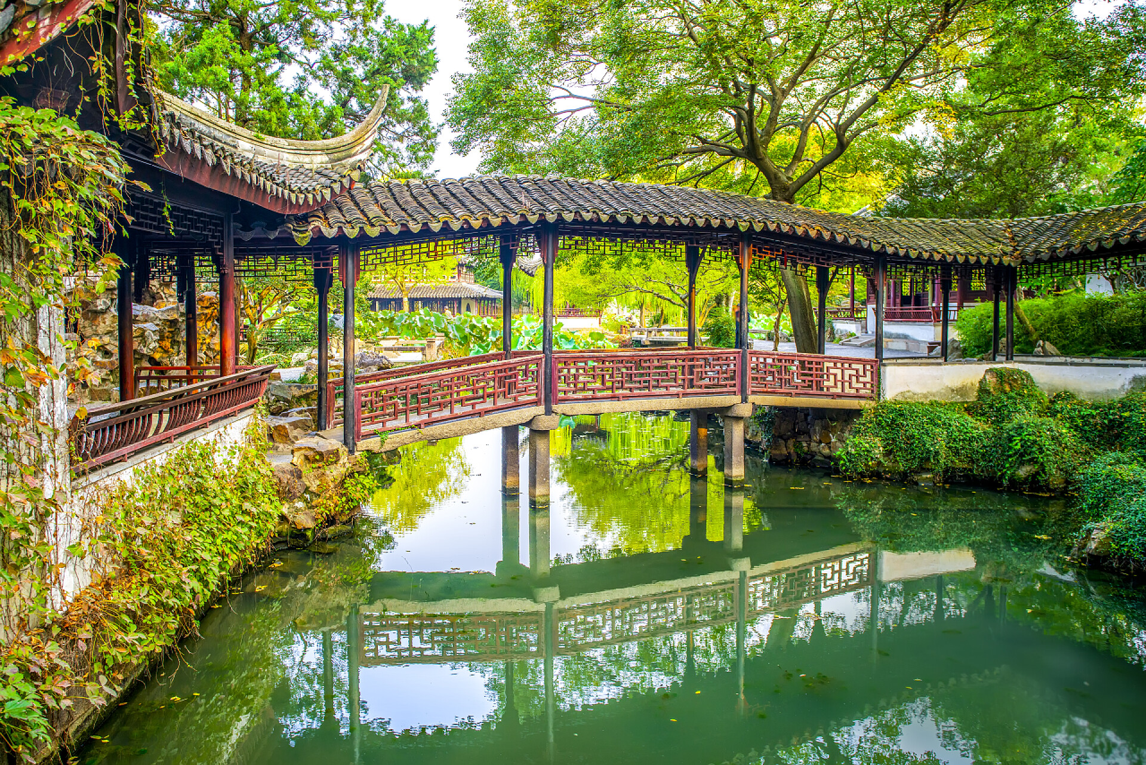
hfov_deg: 61.9
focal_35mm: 30
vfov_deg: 43.6
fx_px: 955
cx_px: 573
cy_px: 382
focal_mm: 30
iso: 200
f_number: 5.6
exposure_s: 1/50
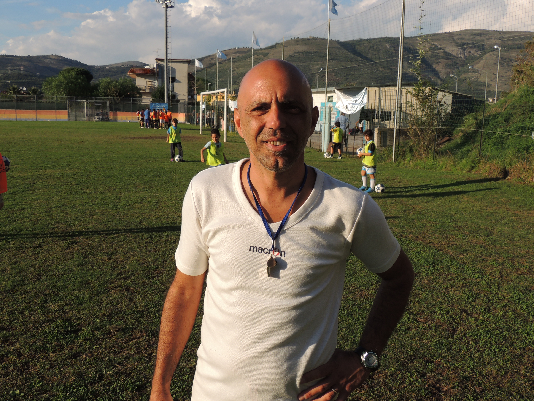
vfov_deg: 40.7
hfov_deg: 52.6
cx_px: 267
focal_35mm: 35
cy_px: 200
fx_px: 540
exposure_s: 1/1250
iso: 100
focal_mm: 6.2
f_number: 3.3
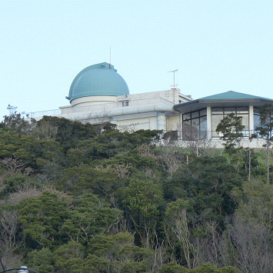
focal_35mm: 276
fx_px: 2463
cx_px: 181
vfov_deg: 6.3
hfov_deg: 6.3
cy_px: 129
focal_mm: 37.1
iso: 320
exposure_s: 1/400
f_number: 5
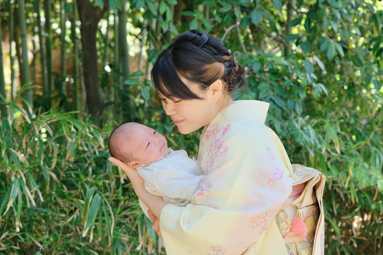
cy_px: 128
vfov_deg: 11.4
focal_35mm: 120
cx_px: 192
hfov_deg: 17.1
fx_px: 1277
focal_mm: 80
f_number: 5.6
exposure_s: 1/250
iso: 800
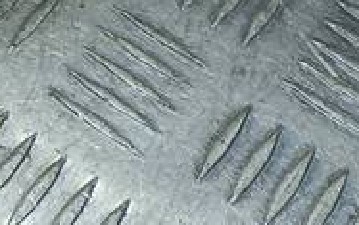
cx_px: -332
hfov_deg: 12.8
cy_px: -283
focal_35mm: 145
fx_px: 1419
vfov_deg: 8.4
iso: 40
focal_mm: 4.6
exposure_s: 1/100
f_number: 1.8
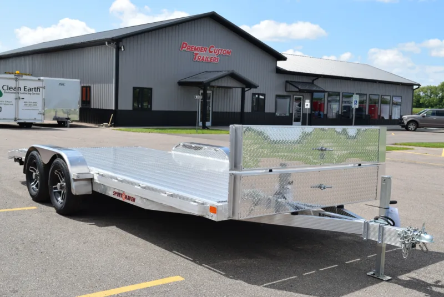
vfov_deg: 32.0
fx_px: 518
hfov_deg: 46.4
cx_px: 222
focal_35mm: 42
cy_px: 148
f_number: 10
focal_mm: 28
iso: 200
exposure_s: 1/400
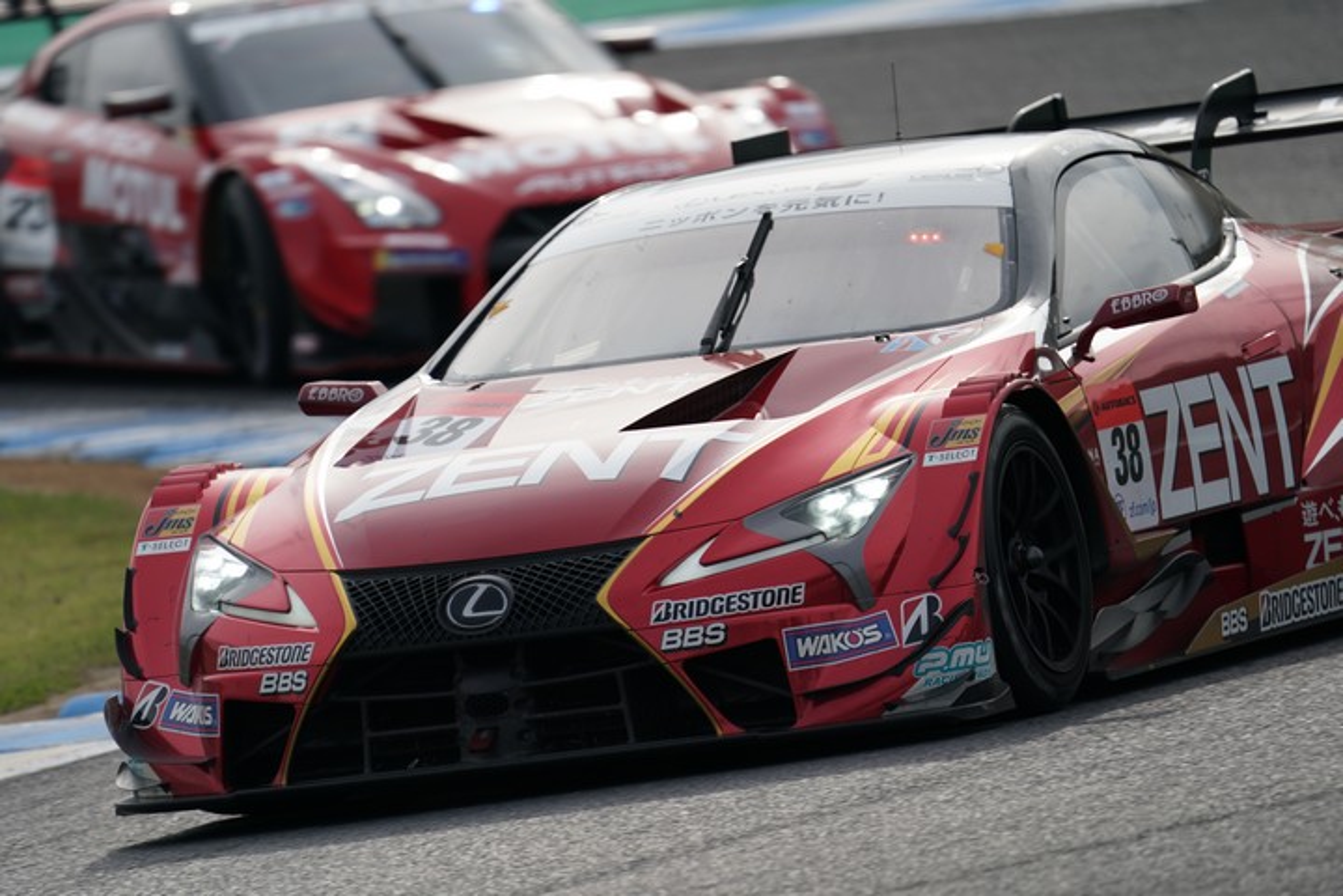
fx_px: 22382
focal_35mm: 600
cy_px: 448
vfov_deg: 2.3
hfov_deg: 3.4
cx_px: 672
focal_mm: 600
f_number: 6.3
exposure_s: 1/640
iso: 200
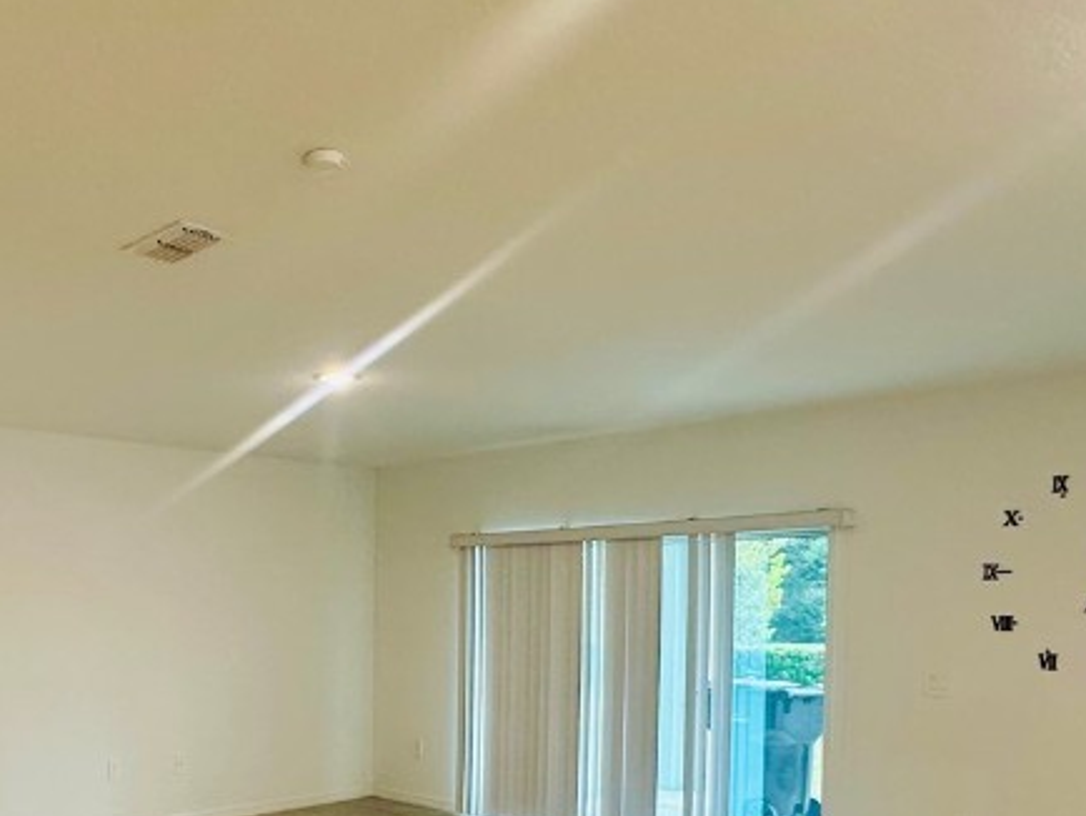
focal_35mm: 33
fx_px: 1036
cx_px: 273
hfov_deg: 52.9
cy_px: 651
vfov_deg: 41.2
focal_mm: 2.22
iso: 200
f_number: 2.2
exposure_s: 1/120
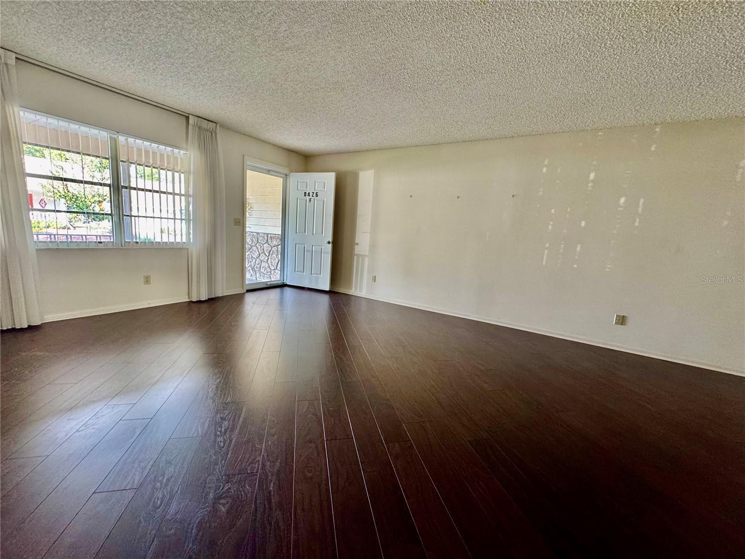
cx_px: 372
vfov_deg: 85.7
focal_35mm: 14
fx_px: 301
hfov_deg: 102.1
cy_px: 280
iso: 200
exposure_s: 1/60
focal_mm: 2.22
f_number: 2.2
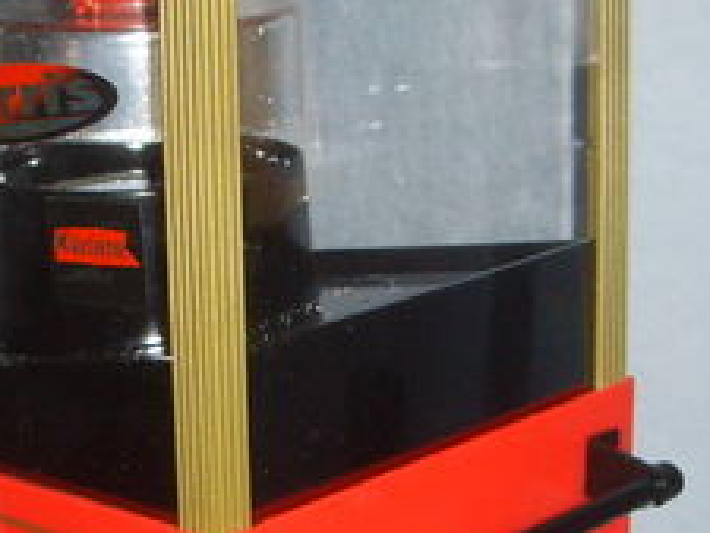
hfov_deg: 17.6
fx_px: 2278
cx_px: 192
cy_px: 347
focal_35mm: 111
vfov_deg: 13.3
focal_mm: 6.6
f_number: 3.5
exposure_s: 1/45
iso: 100
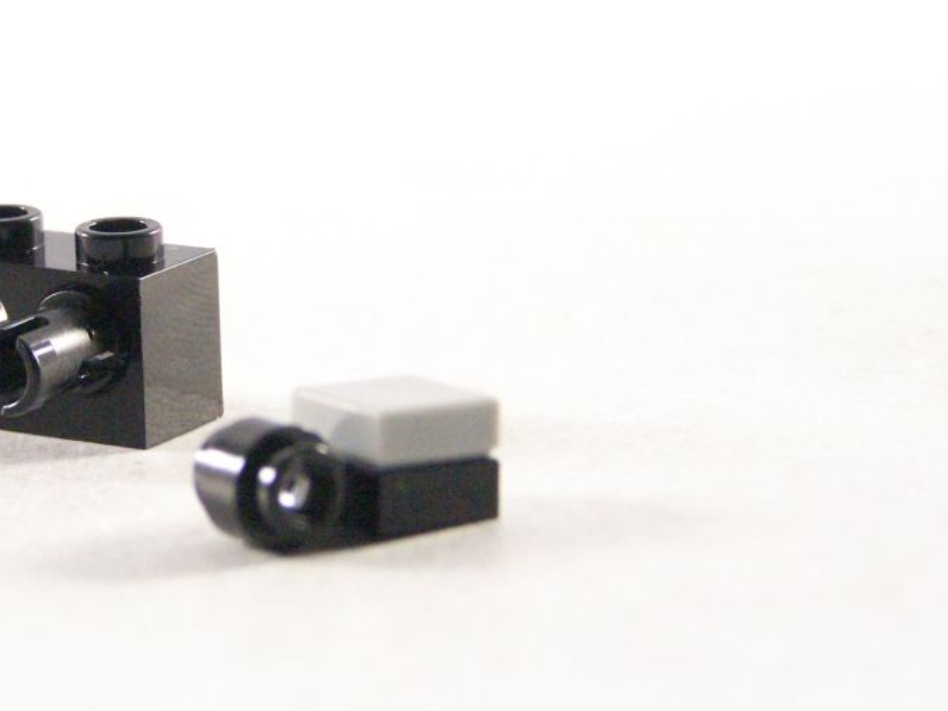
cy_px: 335
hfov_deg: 11.1
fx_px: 4848
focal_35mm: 177
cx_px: 248
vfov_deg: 8.4
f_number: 3.2
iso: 400
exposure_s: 1/60
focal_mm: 19.4
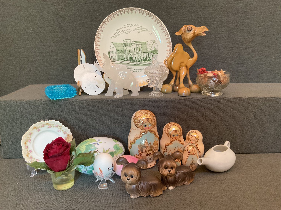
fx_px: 235
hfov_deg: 61.7
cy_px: 105
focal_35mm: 29
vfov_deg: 48.2
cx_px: 140
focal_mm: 3
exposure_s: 1/60
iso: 250
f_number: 1.8
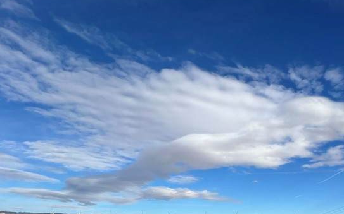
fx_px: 244
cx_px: 264
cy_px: 235
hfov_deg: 65.5
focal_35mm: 26
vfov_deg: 39.1
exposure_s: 1/2370
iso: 32
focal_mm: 1.57
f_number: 1.8
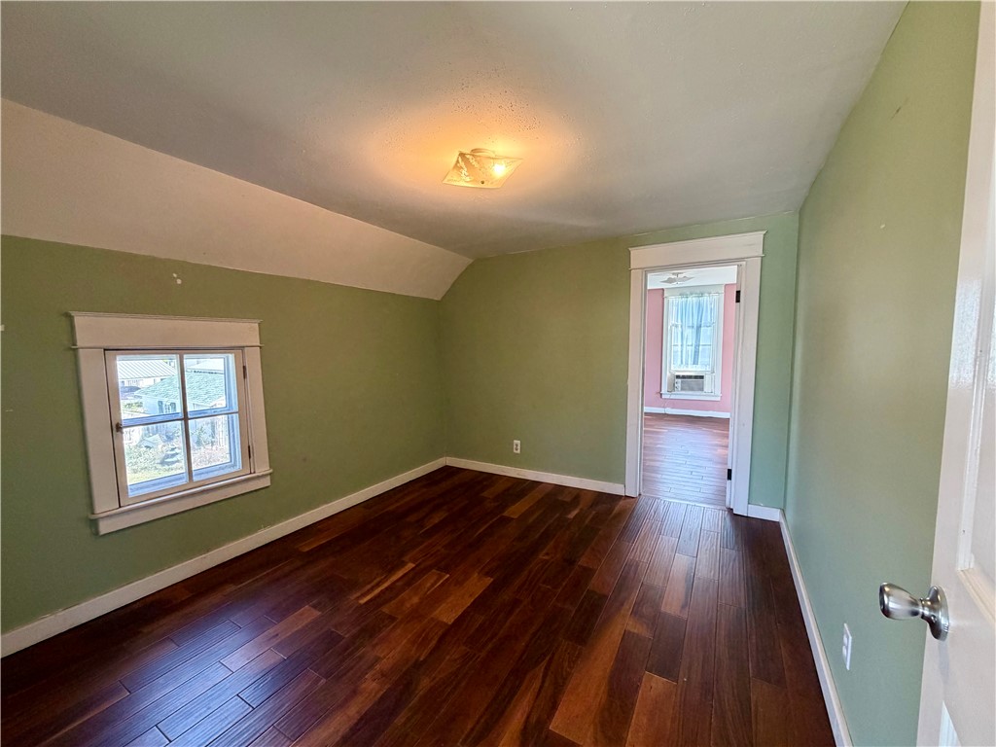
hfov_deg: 102.1
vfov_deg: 85.7
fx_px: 403
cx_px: 498
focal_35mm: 14
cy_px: 374
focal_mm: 2.22
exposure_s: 1/120
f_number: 2.2
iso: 320
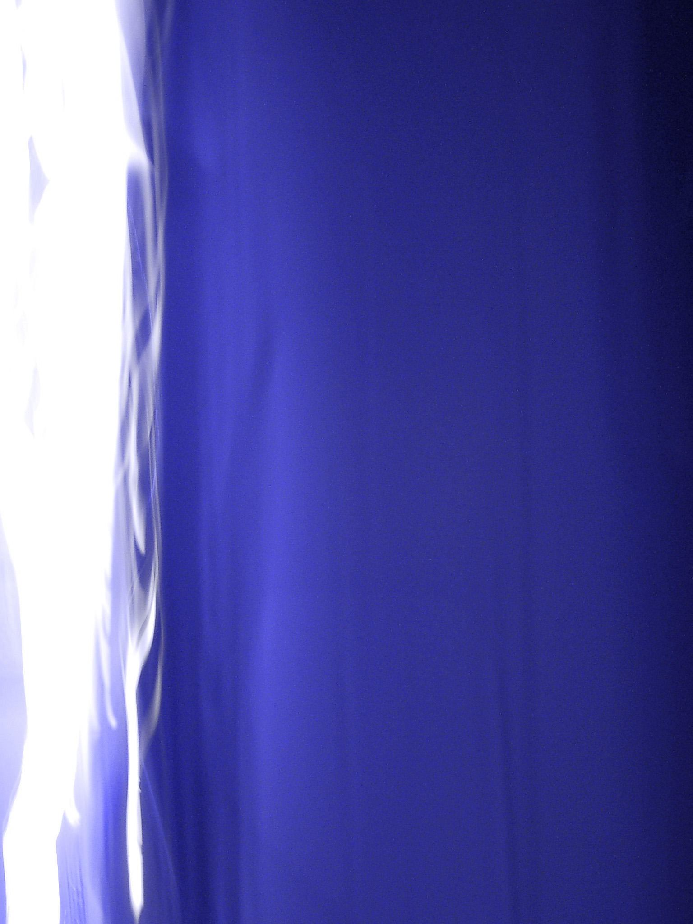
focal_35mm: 62
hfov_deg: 23.7
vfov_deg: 31.2
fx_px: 1655
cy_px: 462
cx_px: 346
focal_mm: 10.2
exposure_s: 1
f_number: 3.5
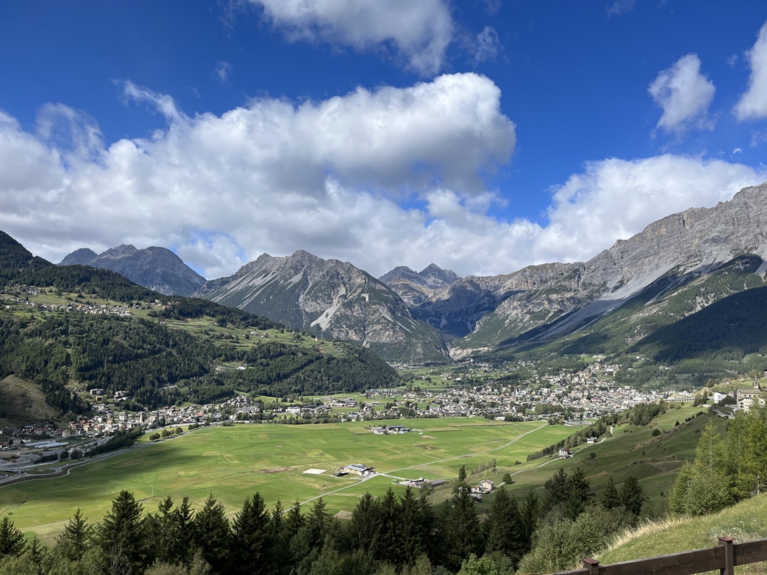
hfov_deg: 67.3
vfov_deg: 53.1
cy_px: 288
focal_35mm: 26
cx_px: 384
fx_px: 576
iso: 50
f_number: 1.6
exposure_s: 1/5319
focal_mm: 5.1
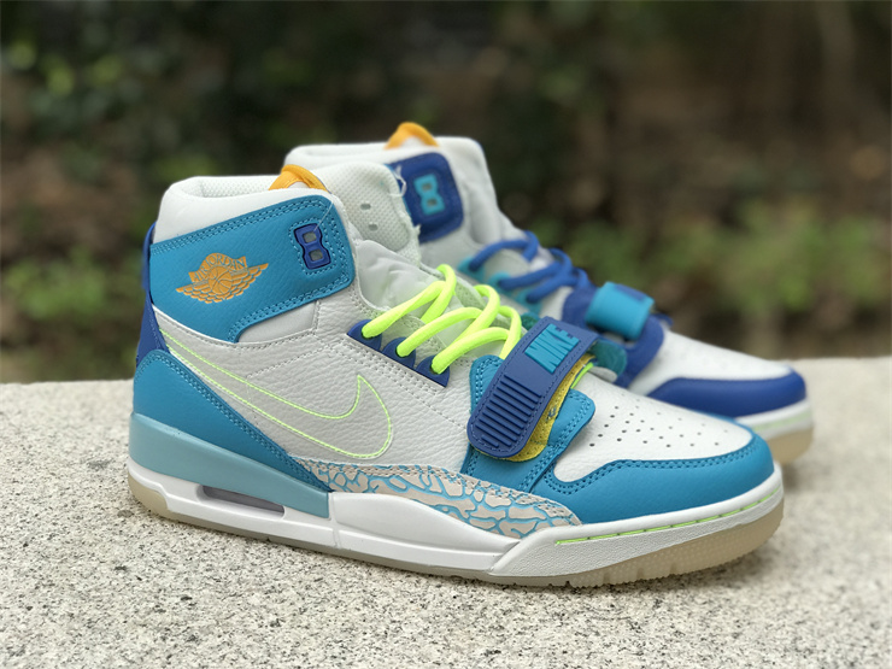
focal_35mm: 57
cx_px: 446
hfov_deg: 33.8
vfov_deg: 25.7
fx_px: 1469
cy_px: 334
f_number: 2.8
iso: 32
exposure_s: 1/100
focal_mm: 6.6
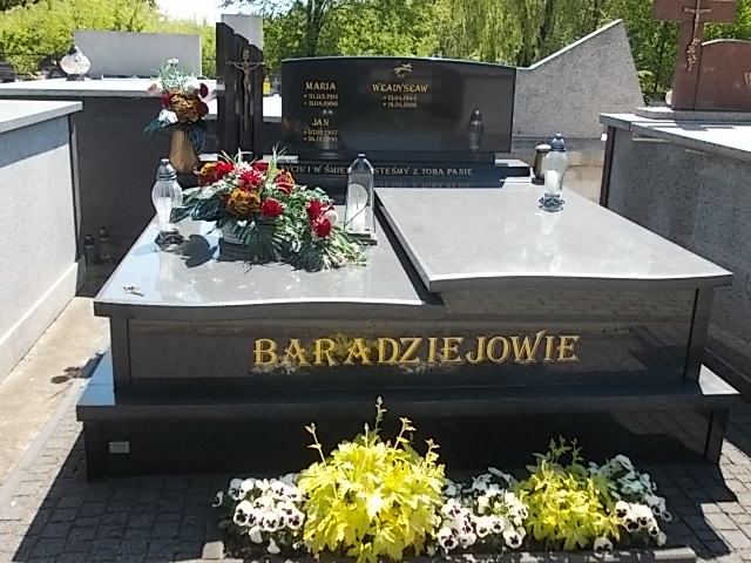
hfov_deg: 49.0
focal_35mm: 38
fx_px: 824
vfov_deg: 37.7
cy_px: 282
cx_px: 376
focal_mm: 5.3
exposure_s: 1/320
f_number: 3.1
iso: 80
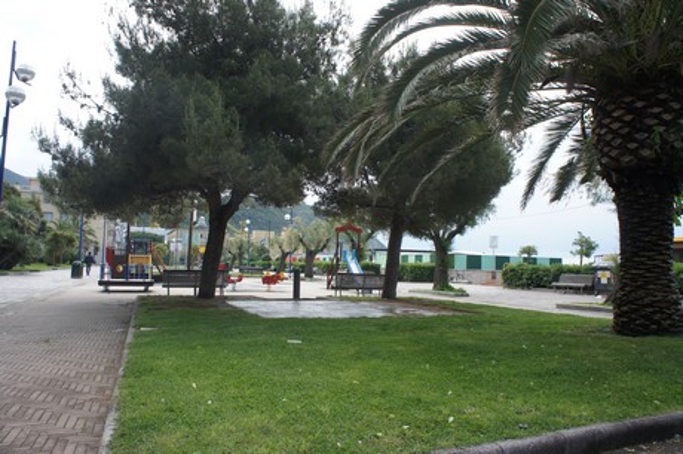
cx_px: 342
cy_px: 227
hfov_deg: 67.4
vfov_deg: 47.9
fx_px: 512
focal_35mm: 27
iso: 200
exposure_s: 1/200
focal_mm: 18
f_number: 7.1
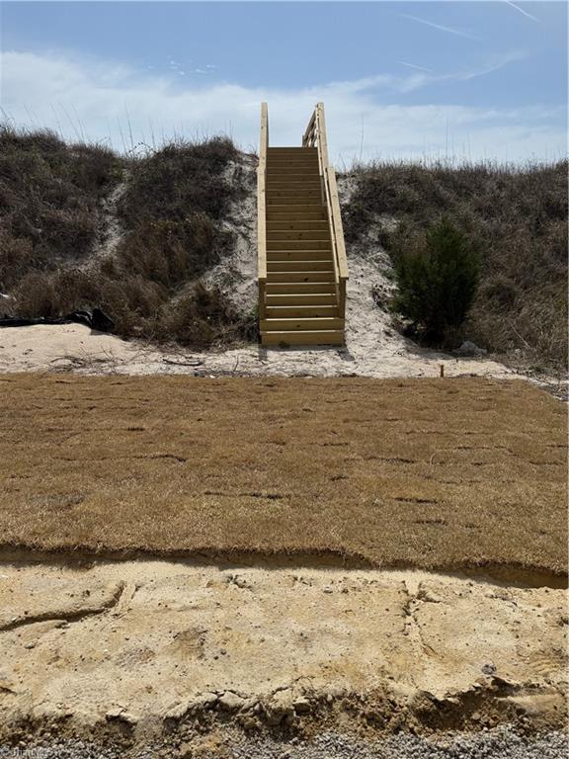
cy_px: 380
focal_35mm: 24
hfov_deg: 56.8
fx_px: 526
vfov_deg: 71.6
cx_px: 284
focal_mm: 6.76
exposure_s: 1/11905
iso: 80
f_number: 1.78
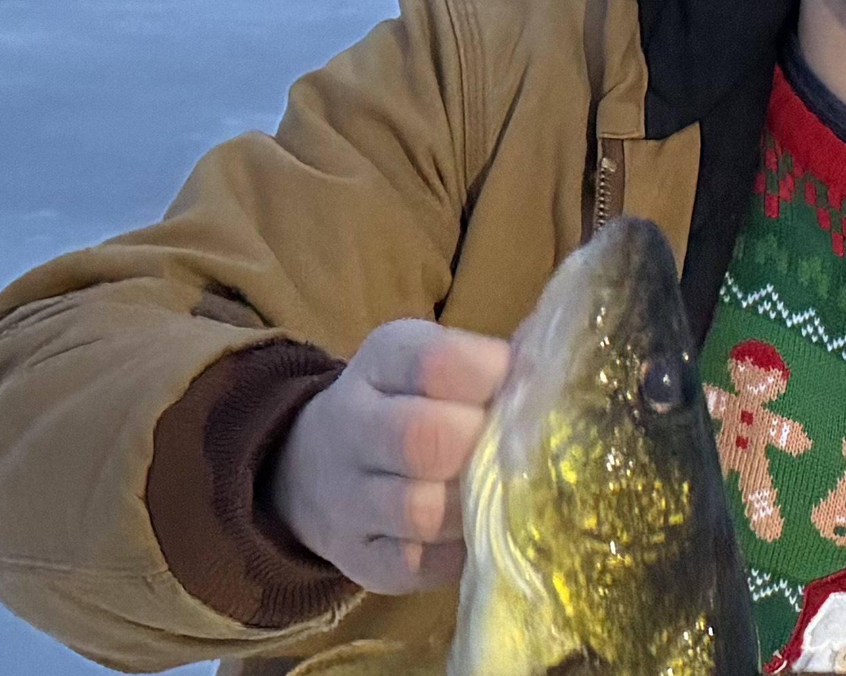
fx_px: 2678
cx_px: 747
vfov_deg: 14.4
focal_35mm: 107
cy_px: 431
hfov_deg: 17.7
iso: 1600
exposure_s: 1/27
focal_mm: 6.76
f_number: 1.78
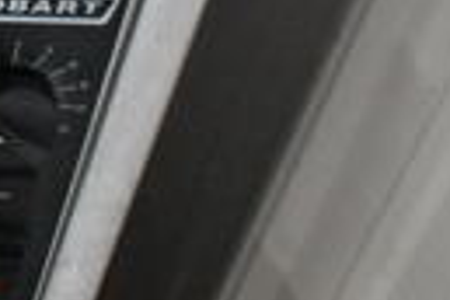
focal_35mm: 128
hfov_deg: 13.2
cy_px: -133
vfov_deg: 10.4
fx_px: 1600
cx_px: -530
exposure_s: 1/125
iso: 5600
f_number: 3.5
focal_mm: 18
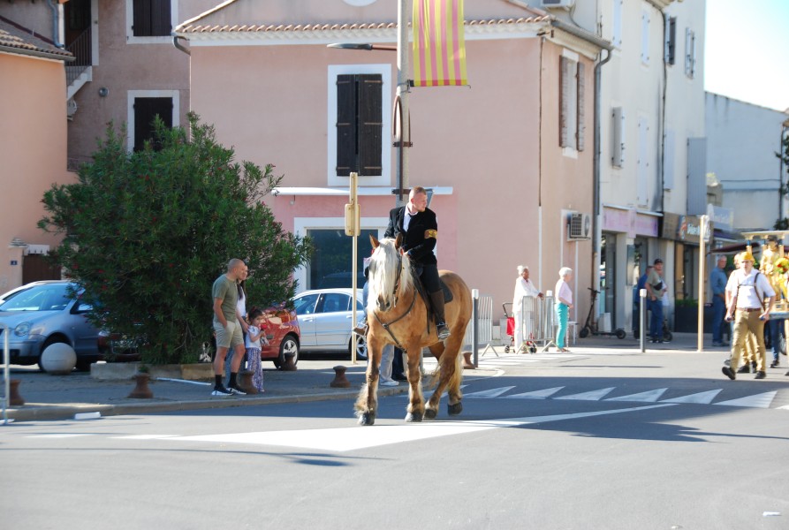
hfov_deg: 21.9
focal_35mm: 93
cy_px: 265
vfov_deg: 14.8
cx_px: 394
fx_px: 2043
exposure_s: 1/500
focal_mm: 62
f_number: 5.6
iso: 400
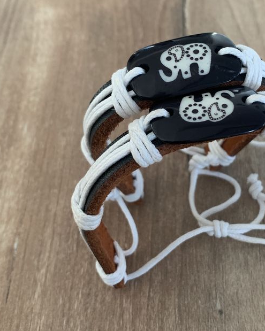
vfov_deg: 44.8
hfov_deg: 36.0
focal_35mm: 41
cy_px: 151
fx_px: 402
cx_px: 185
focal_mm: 4.25
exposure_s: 1/60
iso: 200
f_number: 1.8
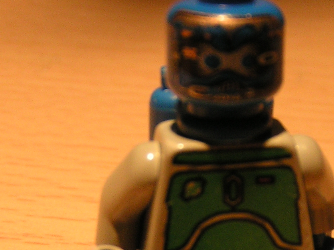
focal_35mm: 115
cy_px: 209
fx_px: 1110
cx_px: 245
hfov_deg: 17.0
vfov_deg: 12.8
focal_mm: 7.3
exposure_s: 1/50
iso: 100
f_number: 2.8
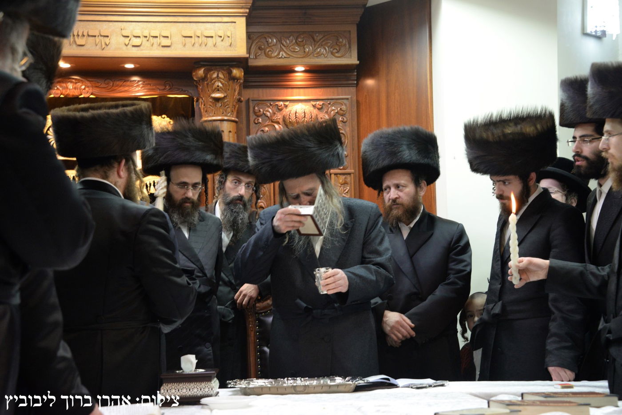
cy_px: 208
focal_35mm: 68
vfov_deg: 20.0
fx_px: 1175
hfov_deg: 29.6
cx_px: 311
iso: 2500
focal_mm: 68
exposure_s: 1/60
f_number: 5.6
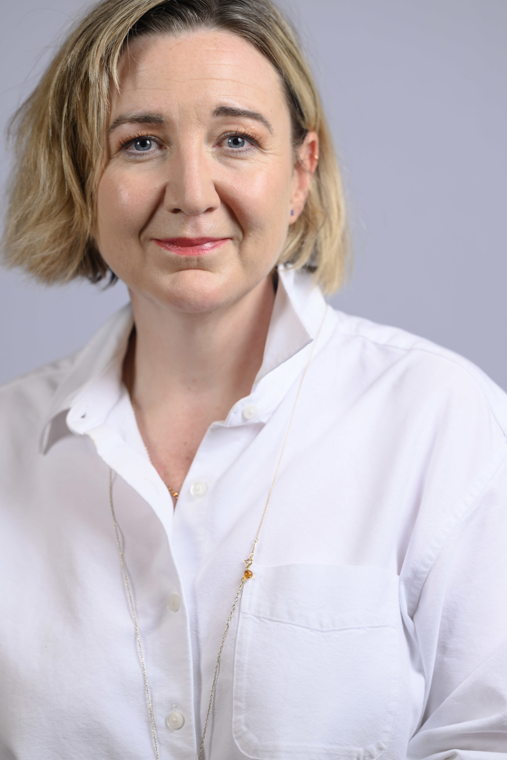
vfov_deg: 12.0
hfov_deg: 8.0
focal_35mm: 171
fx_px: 3612
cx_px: 211
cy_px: 338
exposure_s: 1/200
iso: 200
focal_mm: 135
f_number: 3.2
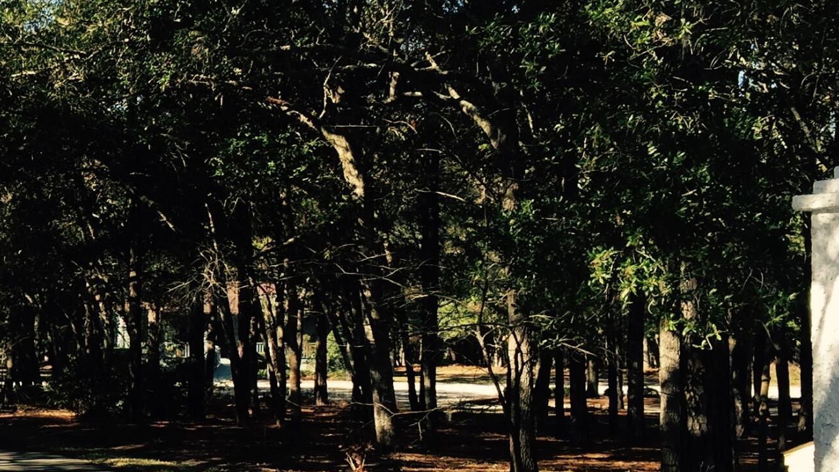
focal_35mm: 73
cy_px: 258
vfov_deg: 16.5
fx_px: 1624
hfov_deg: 26.5
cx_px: -98
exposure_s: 1/557
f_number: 2.2
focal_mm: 4.15
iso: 32
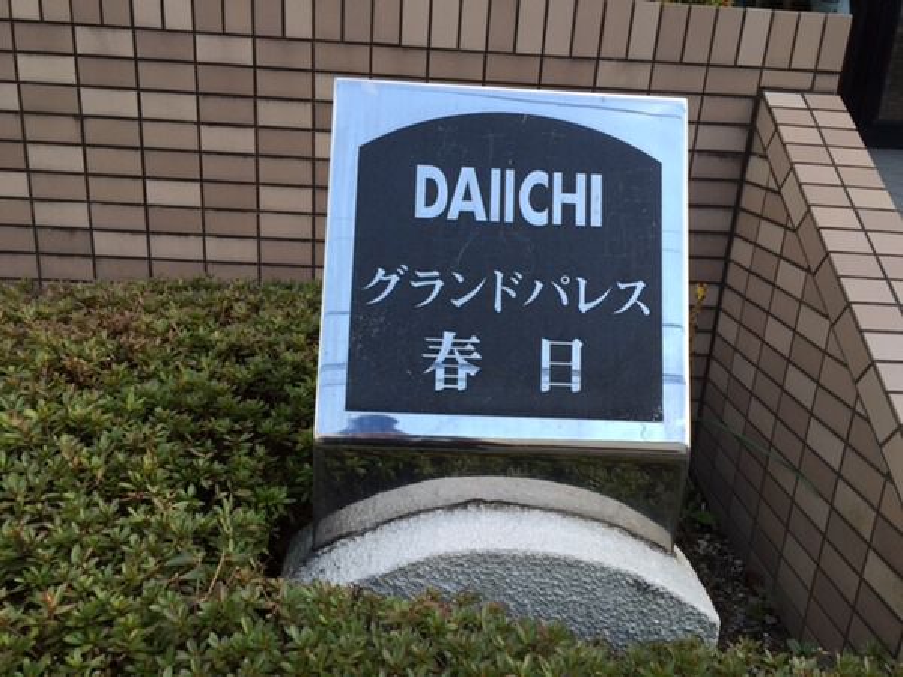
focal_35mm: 29
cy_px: 338
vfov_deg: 48.2
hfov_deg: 61.7
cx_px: 452
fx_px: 756
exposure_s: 1/120
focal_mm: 4.15
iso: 32
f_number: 2.2
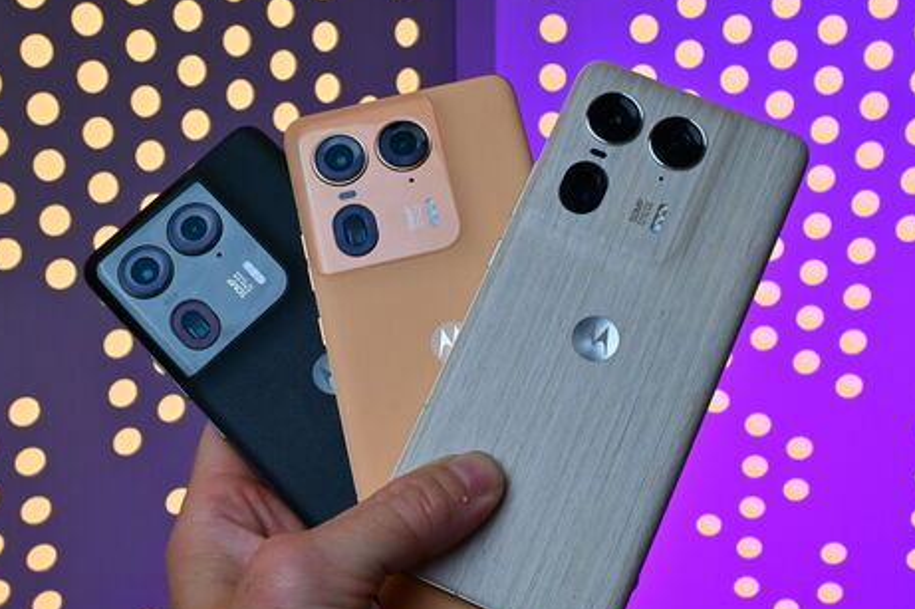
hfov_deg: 41.1
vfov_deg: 28.0
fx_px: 1219
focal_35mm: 48
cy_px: 344
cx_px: 455
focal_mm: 24
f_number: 13
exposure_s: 1/80
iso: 640
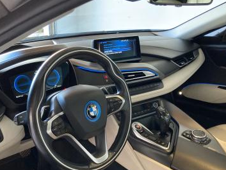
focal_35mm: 40
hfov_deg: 46.7
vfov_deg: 35.9
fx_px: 261
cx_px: 104
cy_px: 99
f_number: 1.8
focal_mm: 3.99
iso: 400
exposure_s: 1/29
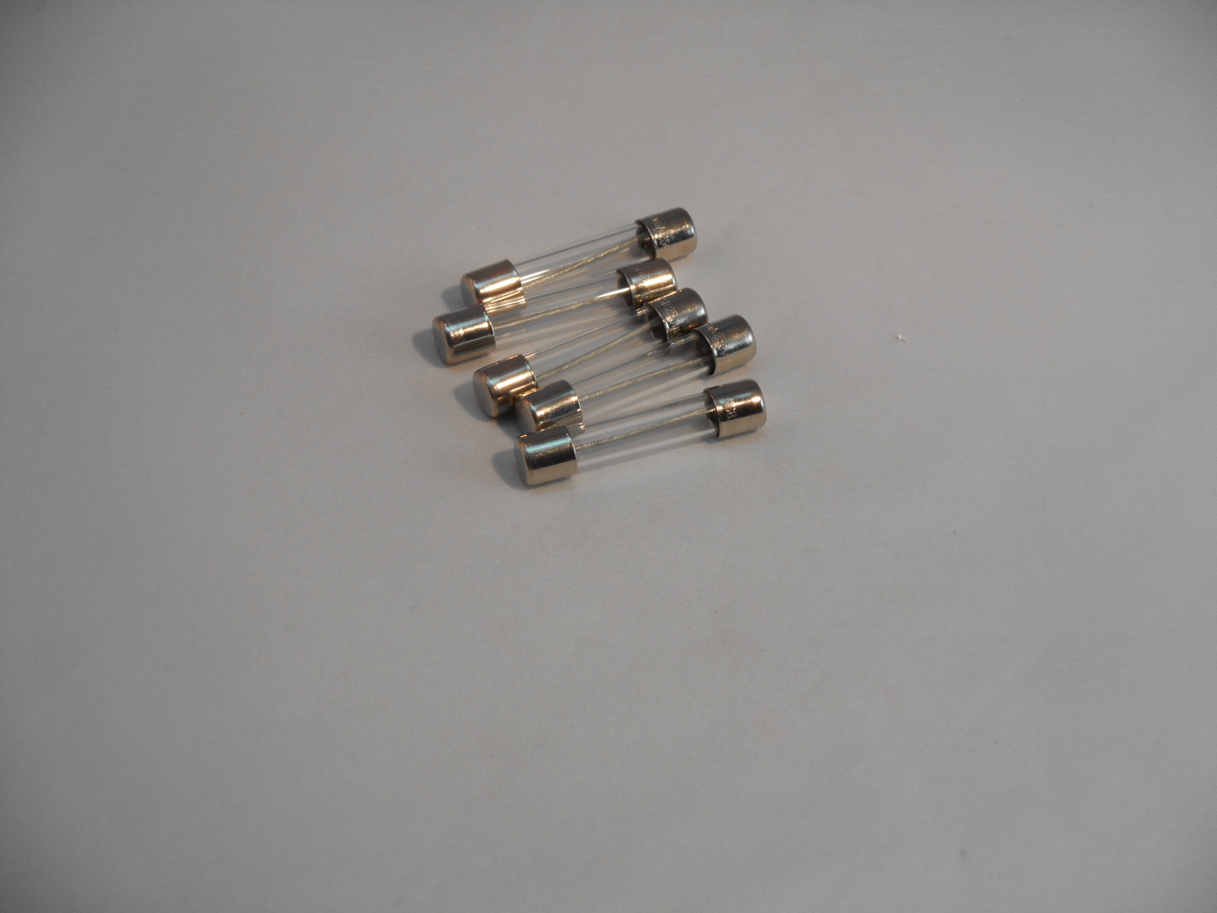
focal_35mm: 102
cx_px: 608
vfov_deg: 14.5
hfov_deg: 19.3
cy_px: 456
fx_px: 3586
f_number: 5.8
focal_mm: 18.2
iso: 180
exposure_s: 1/60
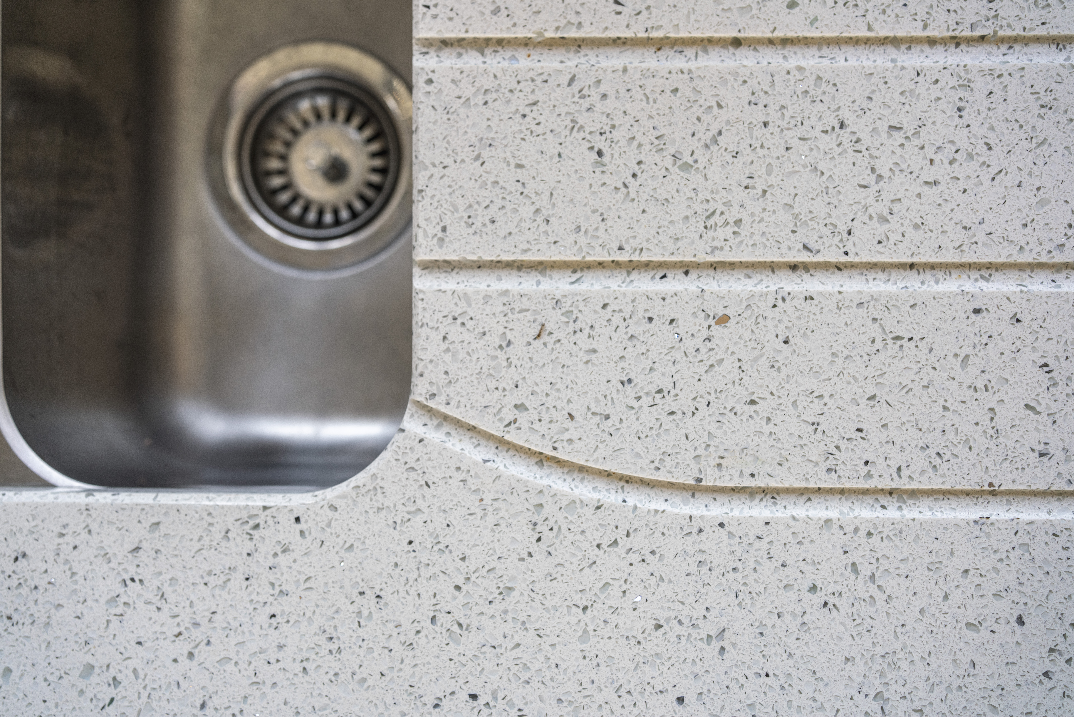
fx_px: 1044
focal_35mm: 35
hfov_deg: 54.4
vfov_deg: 37.9
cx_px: 537
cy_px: 358
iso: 200
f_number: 4.5
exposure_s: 1/80
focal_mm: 35
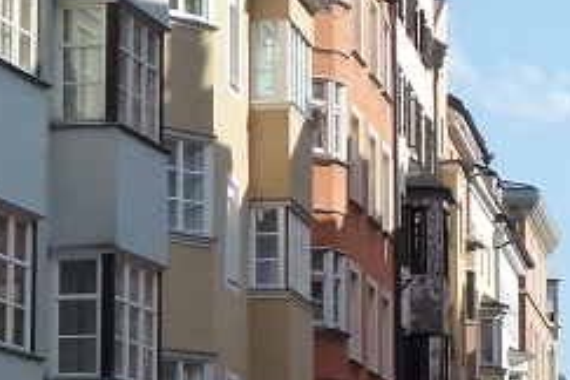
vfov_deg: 7.0
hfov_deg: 10.1
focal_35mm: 197
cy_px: 178
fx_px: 3119
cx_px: 884
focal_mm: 8
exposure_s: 1/640
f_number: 4
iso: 160
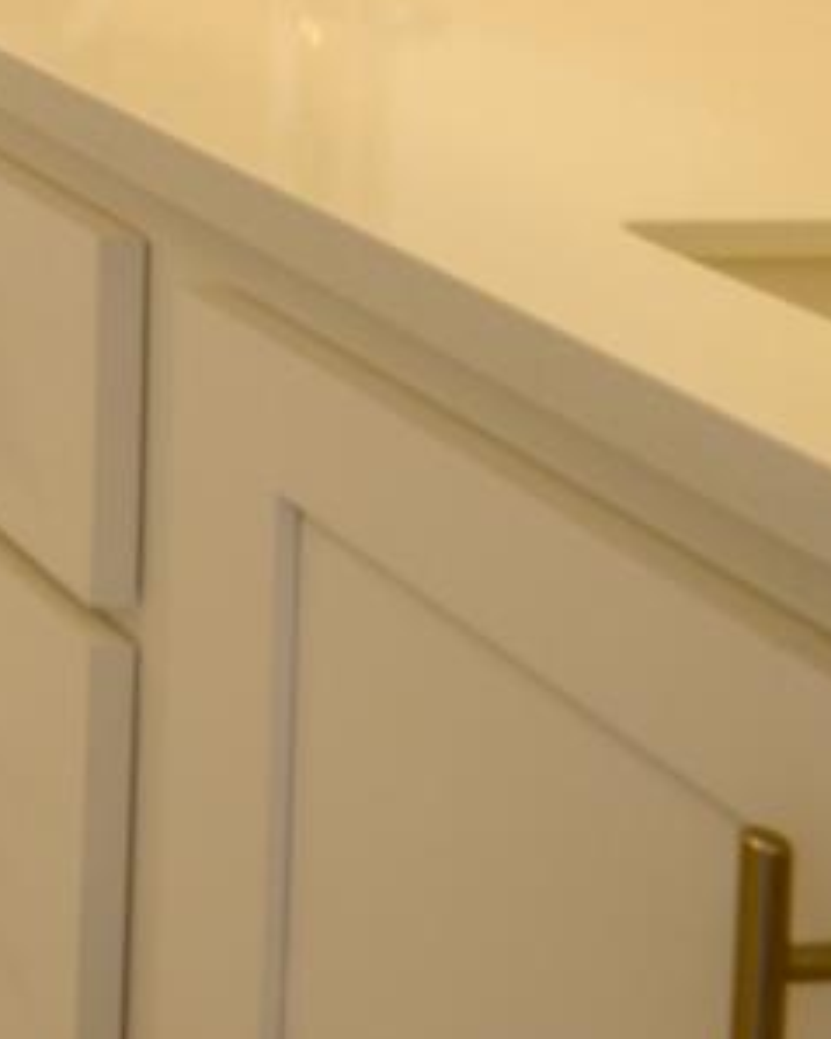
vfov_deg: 22.7
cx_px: -1307
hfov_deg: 13.7
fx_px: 2030
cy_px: -573
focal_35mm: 66
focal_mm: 14
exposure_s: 1/20
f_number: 10
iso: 400
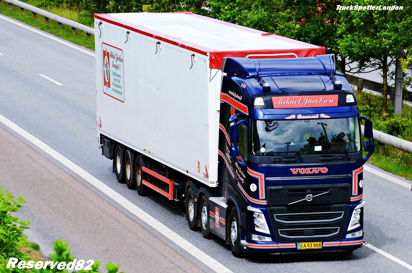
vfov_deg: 7.3
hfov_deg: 11.0
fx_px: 2142
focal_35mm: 188
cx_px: 206
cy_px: 136
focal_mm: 125
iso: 640
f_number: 8
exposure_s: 1/1000
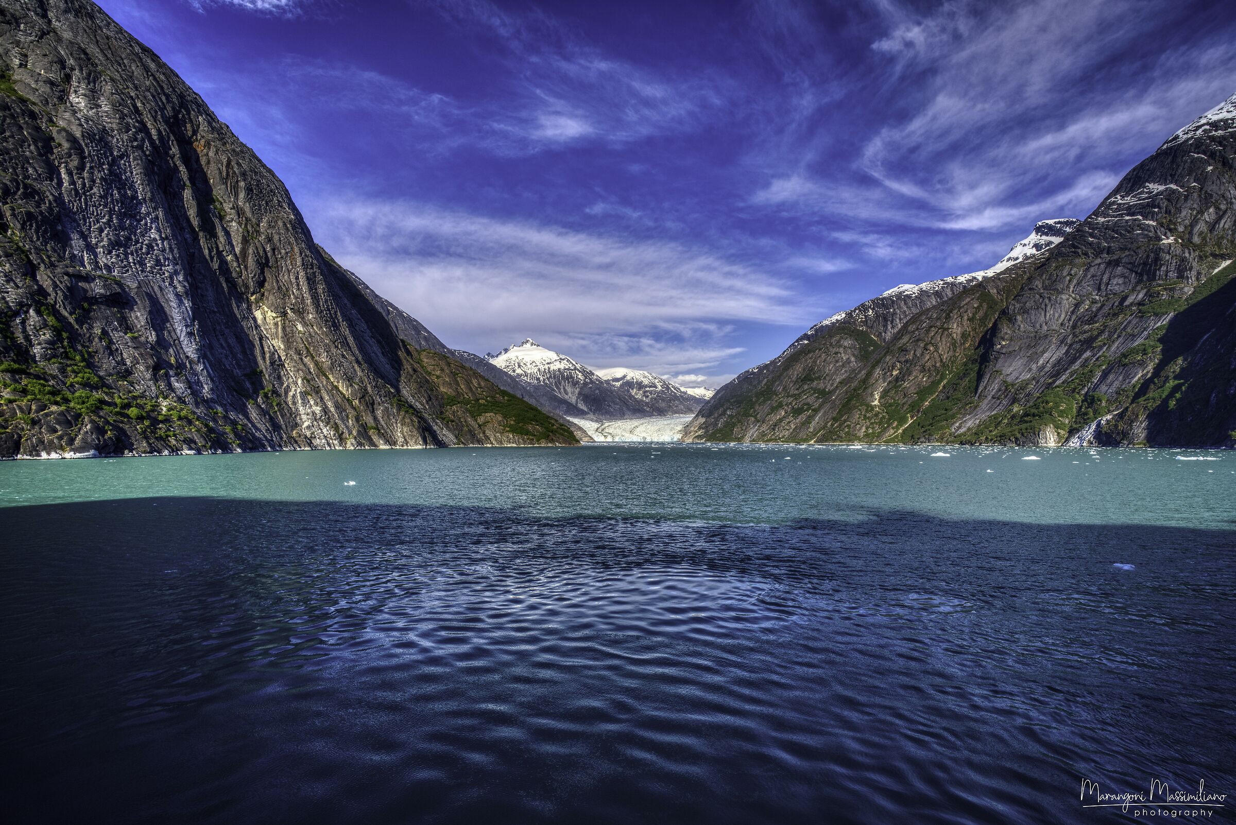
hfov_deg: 90.0
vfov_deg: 67.4
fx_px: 618
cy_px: 412
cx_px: 618
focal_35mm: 18
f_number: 11
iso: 100
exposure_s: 1/40
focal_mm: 18
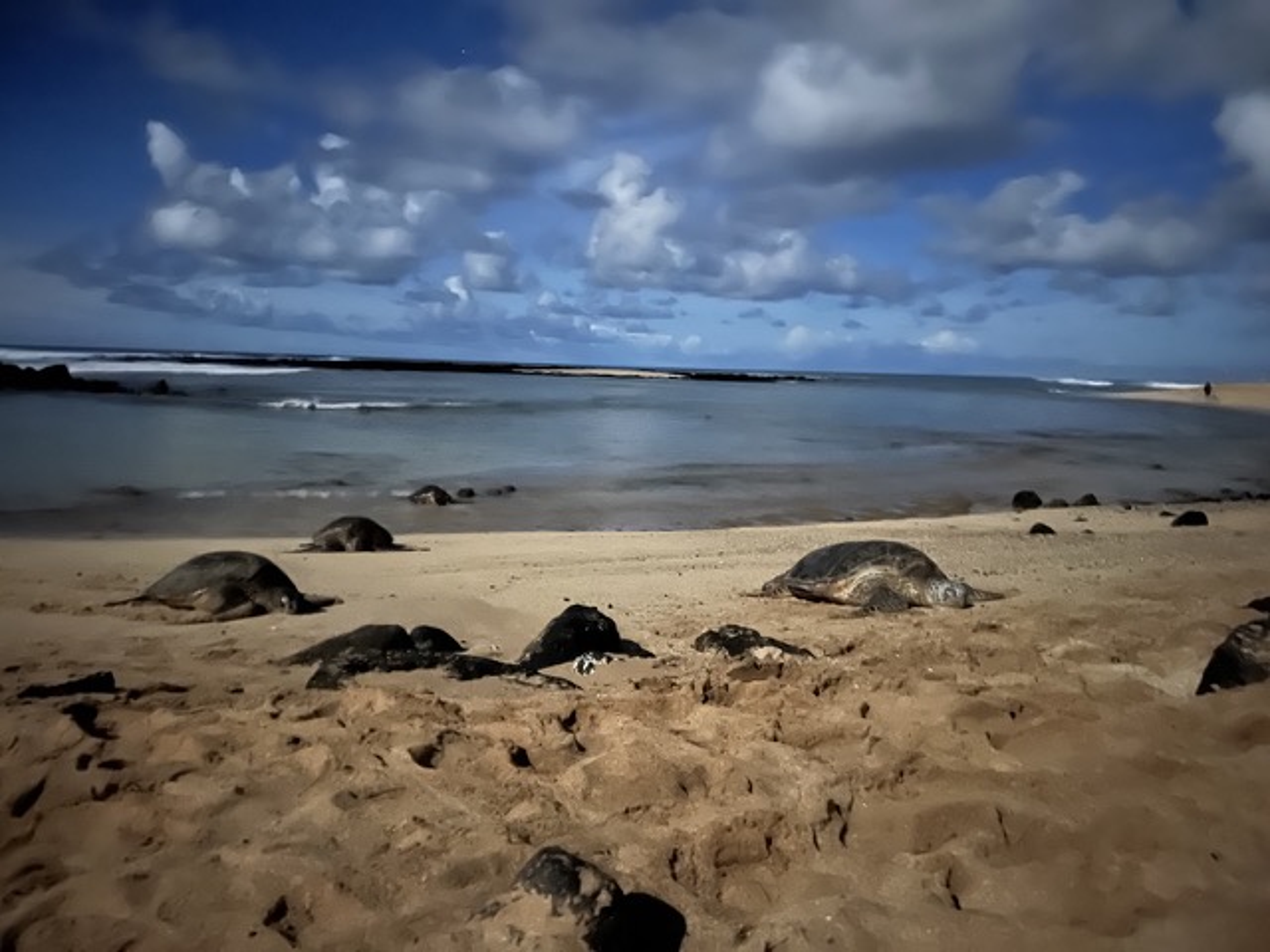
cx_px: 635
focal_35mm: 26
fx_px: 954
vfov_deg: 53.1
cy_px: 476
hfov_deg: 67.3
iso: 3200
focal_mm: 5.7
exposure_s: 1/2
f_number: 1.5
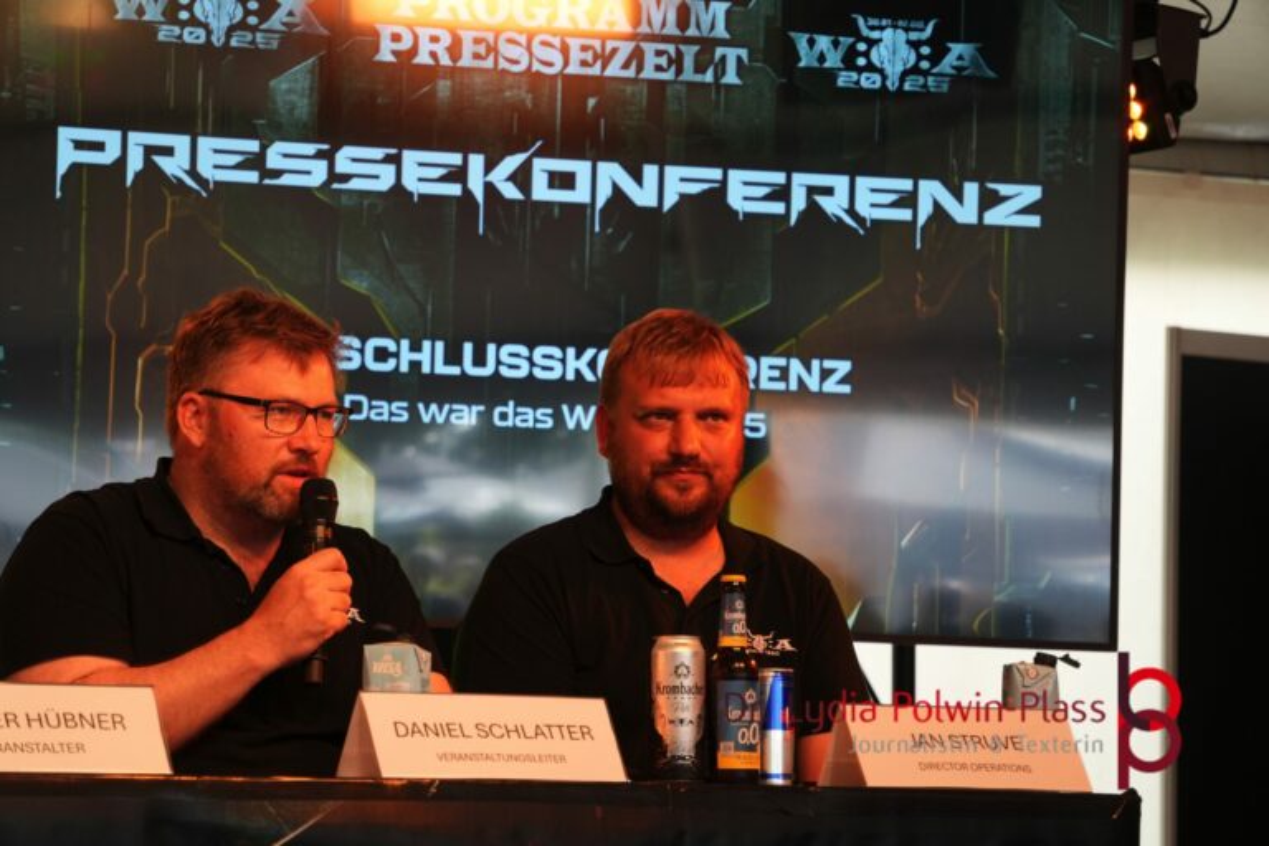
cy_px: 423
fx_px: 4758
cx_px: 634
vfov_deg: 10.2
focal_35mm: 135
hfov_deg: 15.2
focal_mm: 90
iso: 640
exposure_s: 1/160
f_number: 5.6
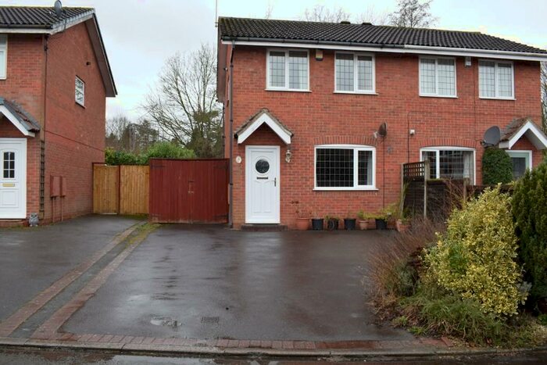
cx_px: 274
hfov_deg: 59.5
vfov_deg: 41.7
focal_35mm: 32
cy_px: 182
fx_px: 479
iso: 400
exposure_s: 1/250
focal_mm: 21
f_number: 8
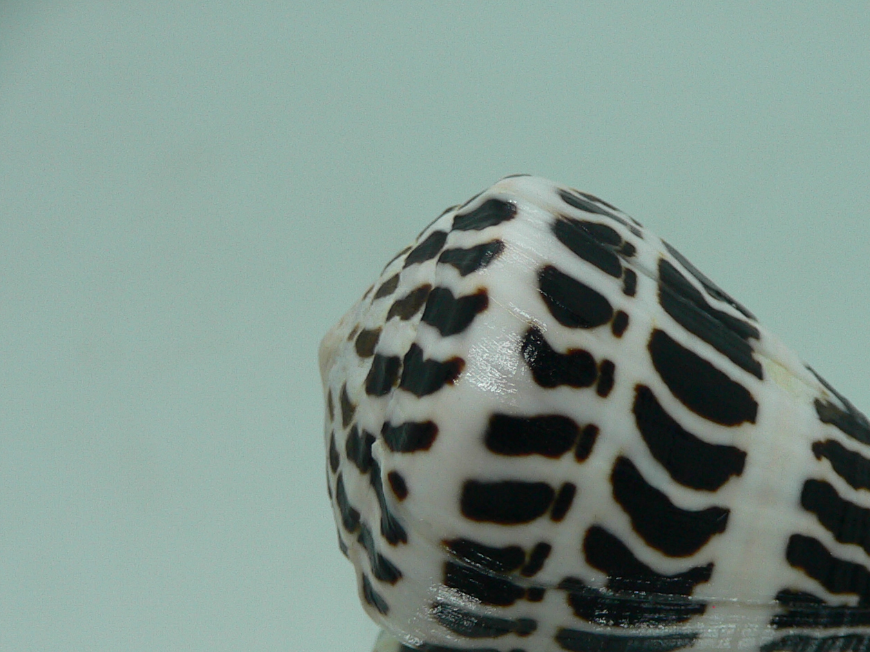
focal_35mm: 56
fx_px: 1407
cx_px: 636
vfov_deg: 25.7
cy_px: 504
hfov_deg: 33.8
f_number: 2.8
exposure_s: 1/60
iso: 80
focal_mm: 4.6
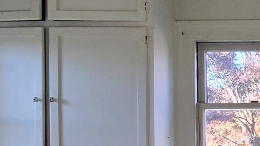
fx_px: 324
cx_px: 319
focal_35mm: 47
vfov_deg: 24.3
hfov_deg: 34.2
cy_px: 146
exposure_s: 1/120
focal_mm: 2.2
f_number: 2.2
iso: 80
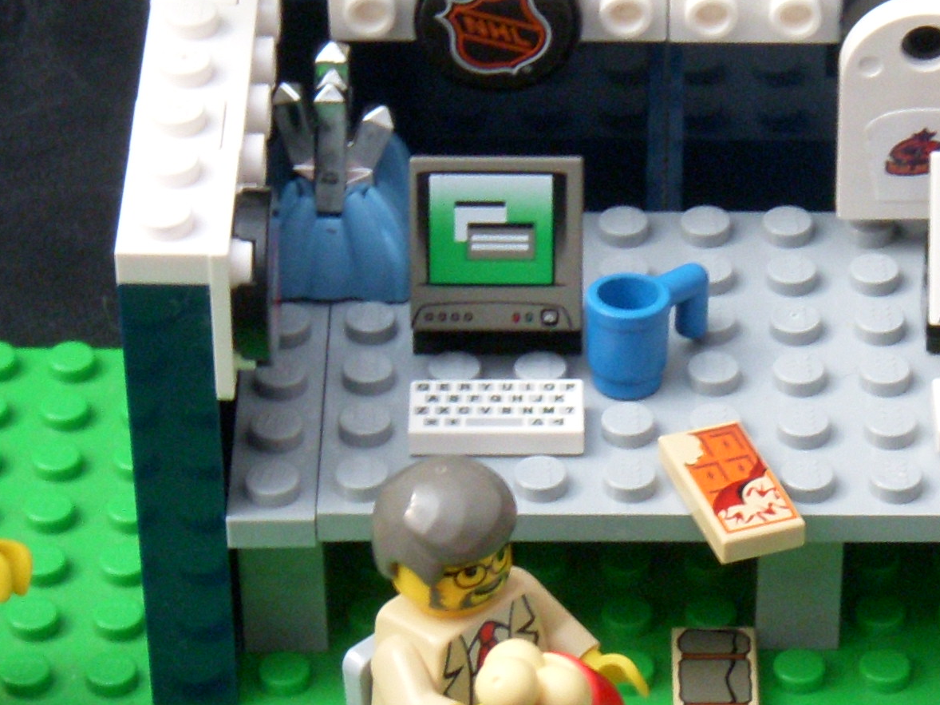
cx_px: 850
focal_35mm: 158
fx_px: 4290
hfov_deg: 12.4
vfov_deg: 9.4
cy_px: 578
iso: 250
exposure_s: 1/8
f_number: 3.6
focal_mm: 9.4
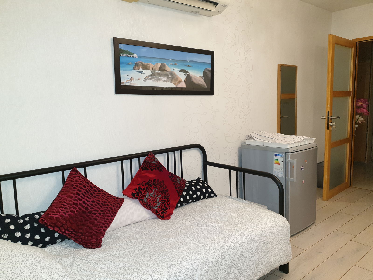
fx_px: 280
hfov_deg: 67.3
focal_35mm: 26
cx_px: 186
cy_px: 140
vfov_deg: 53.1
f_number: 1.5
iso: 100
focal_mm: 4.3
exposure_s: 1/25
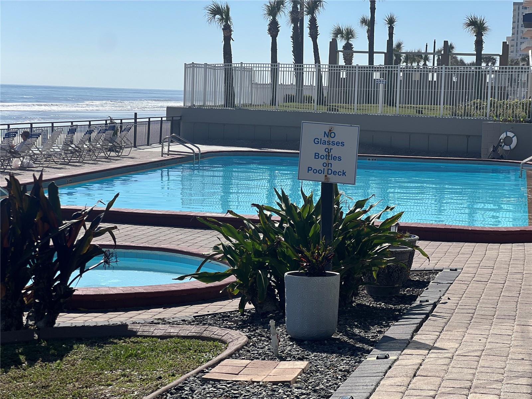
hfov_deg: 25.3
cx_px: 266
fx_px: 1183
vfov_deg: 19.1
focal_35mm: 77
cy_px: 200
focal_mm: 9
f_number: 2.8
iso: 32
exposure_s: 1/1672
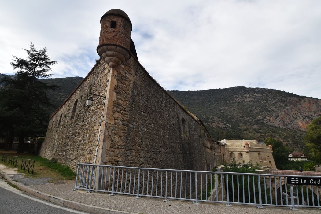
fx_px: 160
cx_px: 160
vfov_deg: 67.4
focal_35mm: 18
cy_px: 107
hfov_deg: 90.0
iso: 200
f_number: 9
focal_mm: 12
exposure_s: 1/320
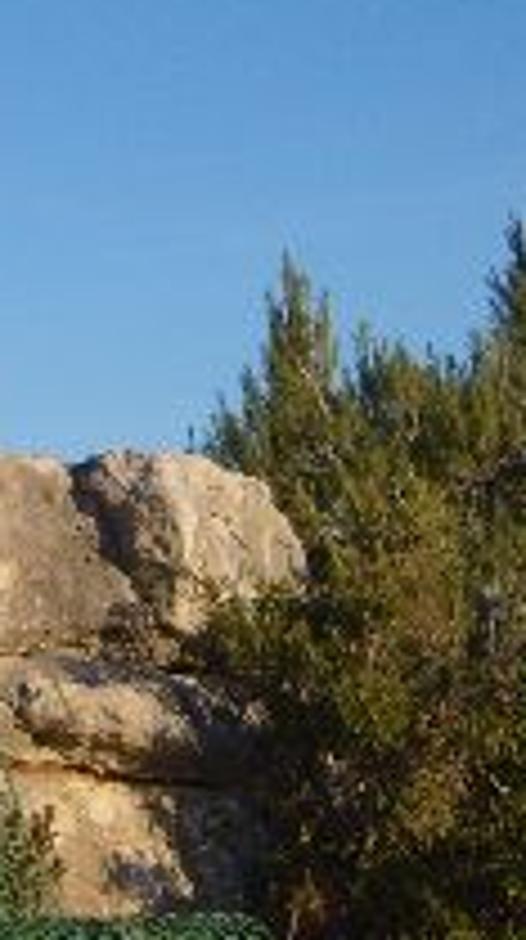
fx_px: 3185
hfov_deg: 9.2
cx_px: -270
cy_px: 394
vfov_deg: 16.8
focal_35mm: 128
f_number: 7.1
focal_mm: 7.4
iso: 80
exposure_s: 1/250
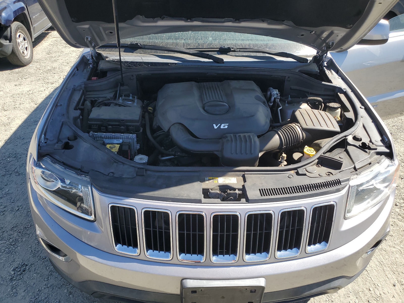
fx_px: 303
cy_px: 152
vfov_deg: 53.1
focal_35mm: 26
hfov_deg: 67.3
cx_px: 202
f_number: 1.5
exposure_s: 1/1429
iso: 50
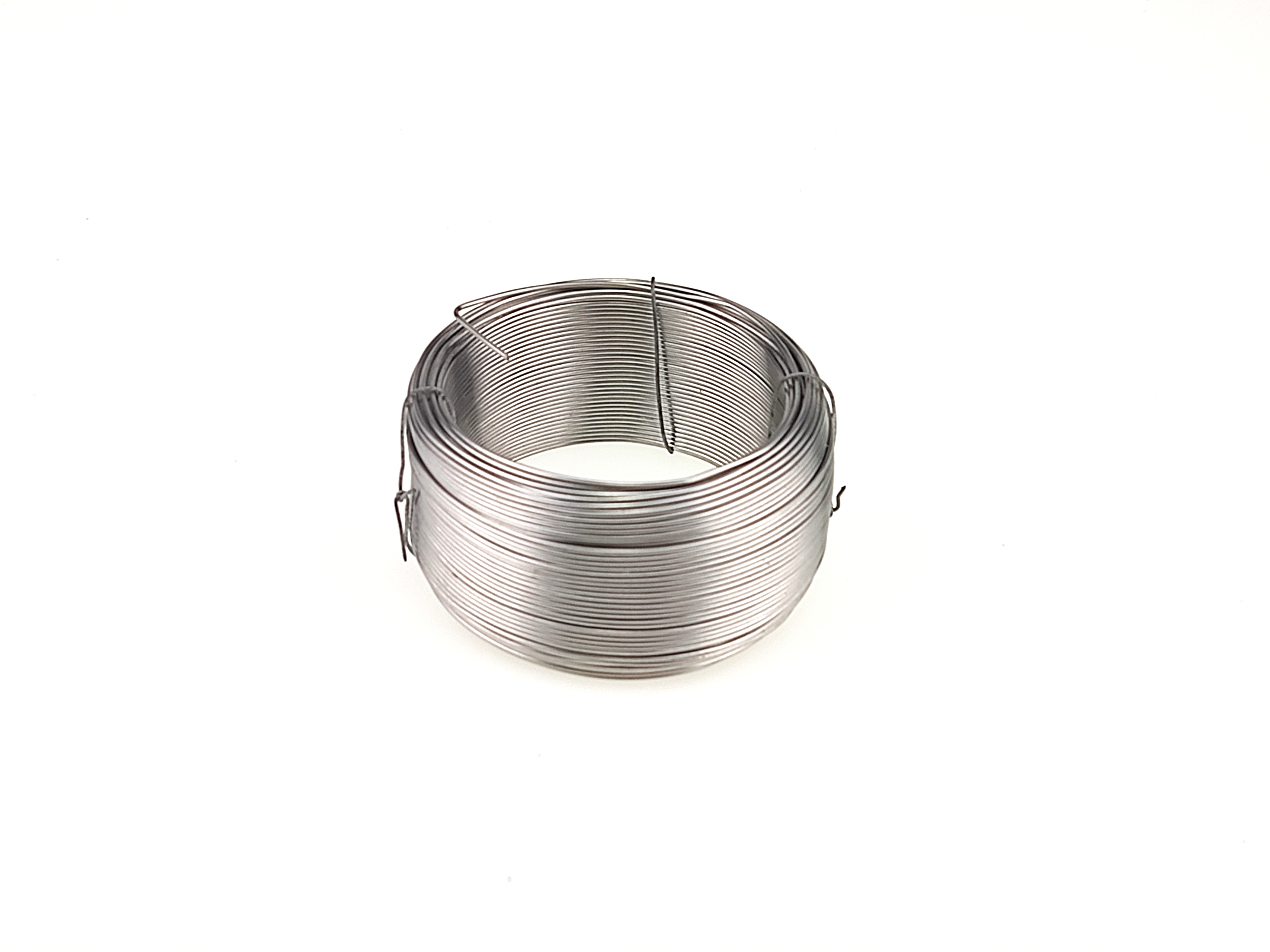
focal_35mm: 59
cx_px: 635
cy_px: 476
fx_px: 2165
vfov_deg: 24.8
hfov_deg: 32.7
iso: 50
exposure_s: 1/170
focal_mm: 4.71
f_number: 1.79
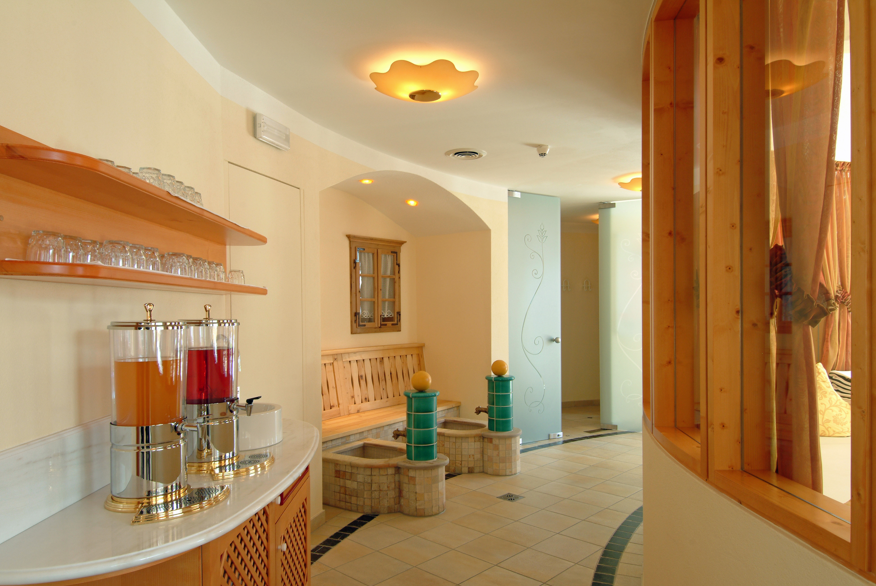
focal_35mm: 23
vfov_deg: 55.2
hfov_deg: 76.0
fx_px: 560
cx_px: 432
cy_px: 314
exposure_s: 1/8
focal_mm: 14
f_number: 8
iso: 200
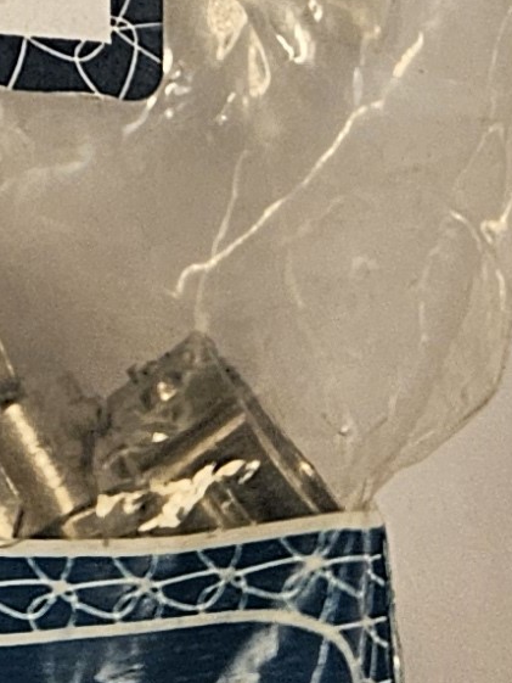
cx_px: -268
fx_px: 3233
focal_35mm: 164
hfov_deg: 8.8
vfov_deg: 11.5
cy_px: -363
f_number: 1.8
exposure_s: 1/100
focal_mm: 5.4
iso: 80
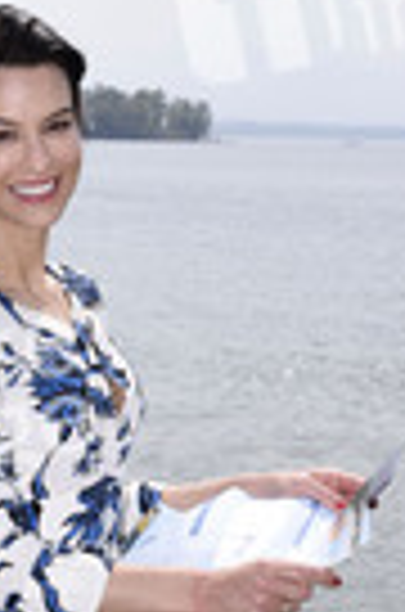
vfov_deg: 16.9
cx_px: -9
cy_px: 652
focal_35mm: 118
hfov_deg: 11.4
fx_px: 2001
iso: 160
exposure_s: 1/160
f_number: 14
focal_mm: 40
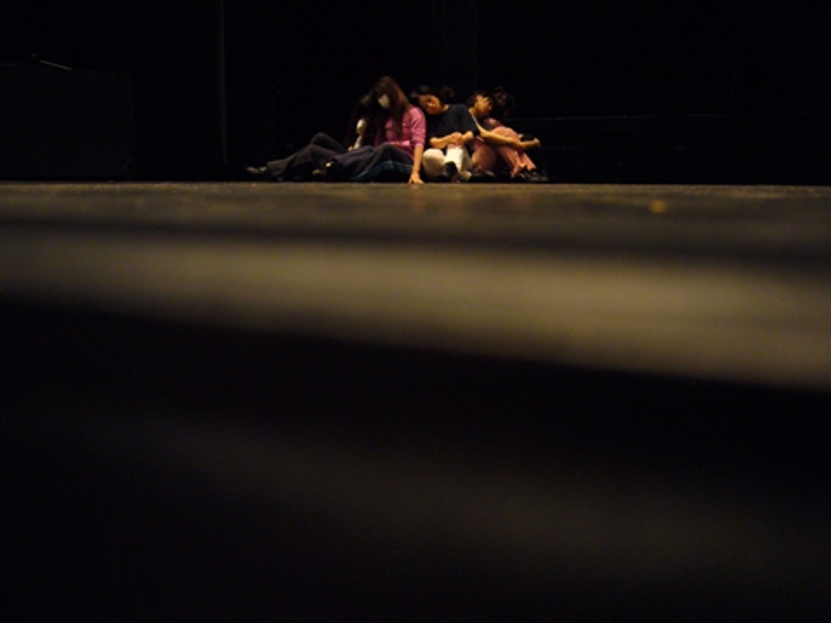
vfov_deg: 40.7
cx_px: 416
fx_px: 840
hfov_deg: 52.6
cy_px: 312
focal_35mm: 35
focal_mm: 5.8
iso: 200
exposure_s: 1/8
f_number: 2.8
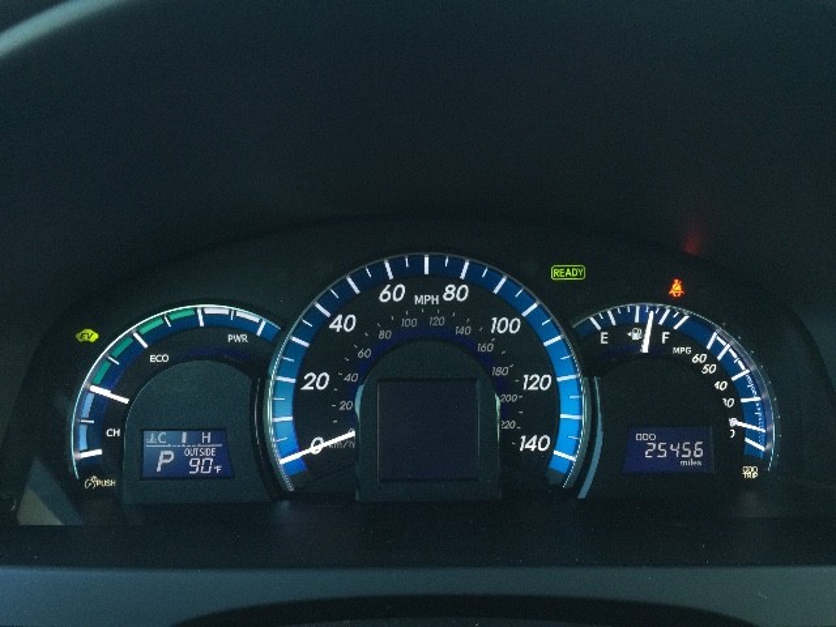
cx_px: 418
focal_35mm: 29
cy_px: 314
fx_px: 700
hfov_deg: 61.7
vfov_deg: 48.2
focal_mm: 4.15
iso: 50
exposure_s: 1/30
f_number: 2.2
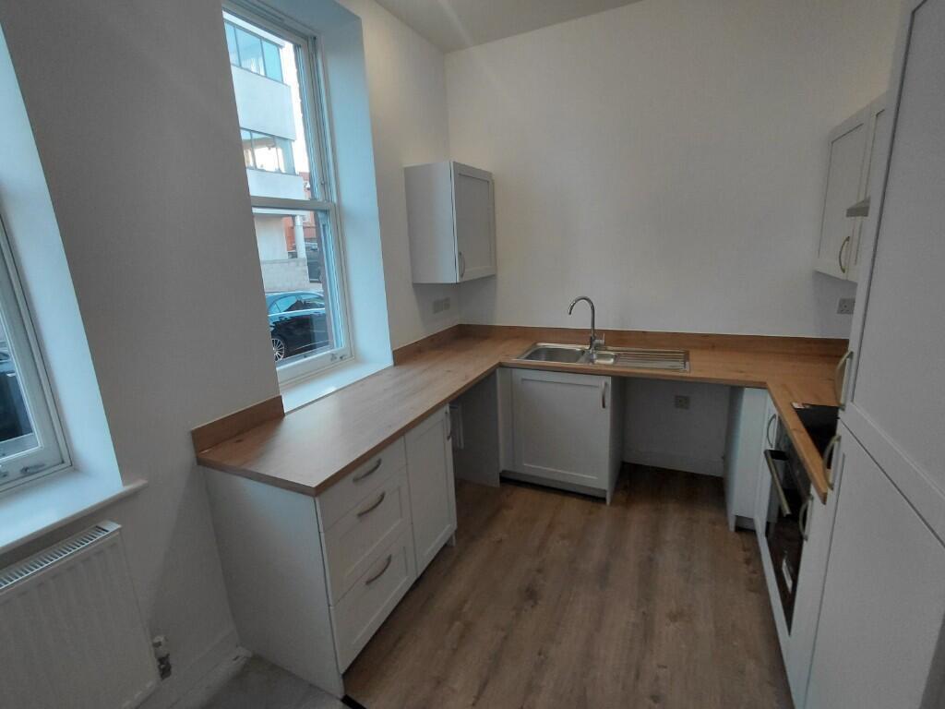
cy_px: 354
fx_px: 437
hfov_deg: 94.5
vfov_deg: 78.1
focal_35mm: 16
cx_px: 472
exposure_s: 1/60
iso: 50
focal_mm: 1.64
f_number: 2.2
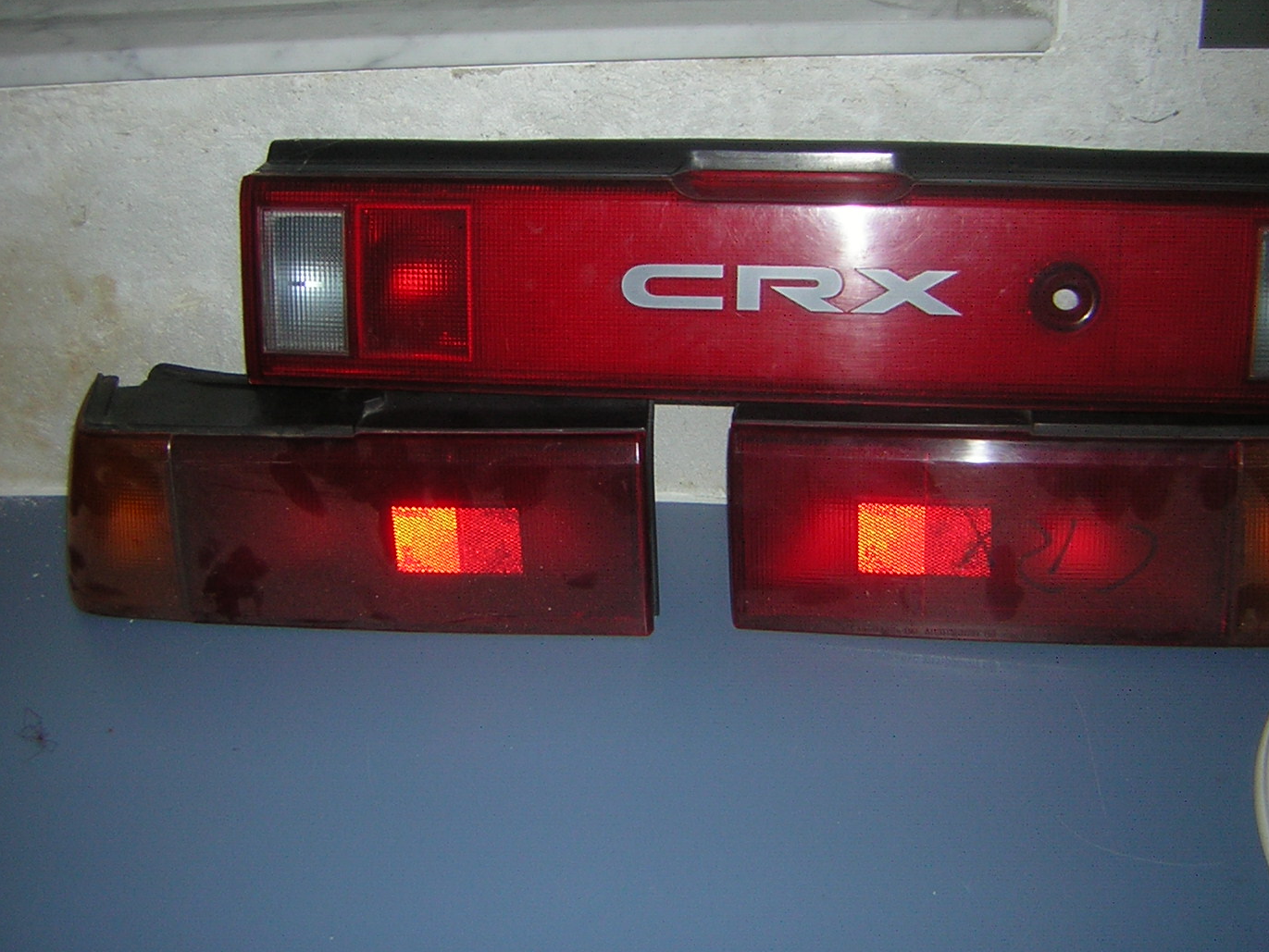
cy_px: 419
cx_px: 695
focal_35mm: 42
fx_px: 1540
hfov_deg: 44.7
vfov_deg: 34.3
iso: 50
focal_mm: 4.7
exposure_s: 1/60.1
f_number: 2.6
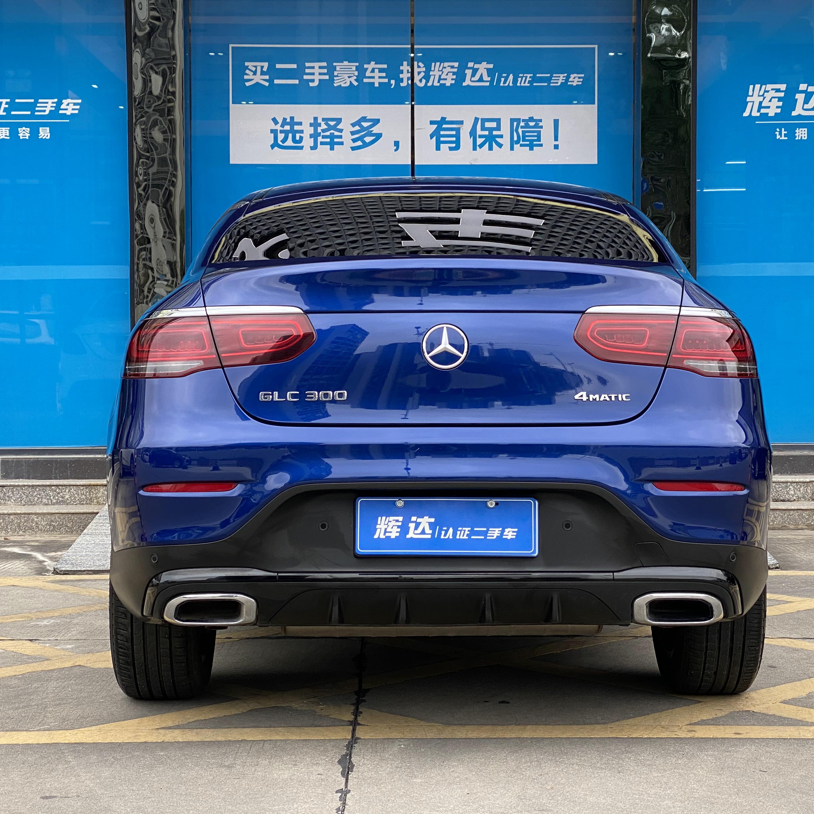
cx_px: 414
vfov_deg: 25.7
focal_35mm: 67
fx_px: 1782
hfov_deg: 25.7
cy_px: 379
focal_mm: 6
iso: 20
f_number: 2
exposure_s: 1/311
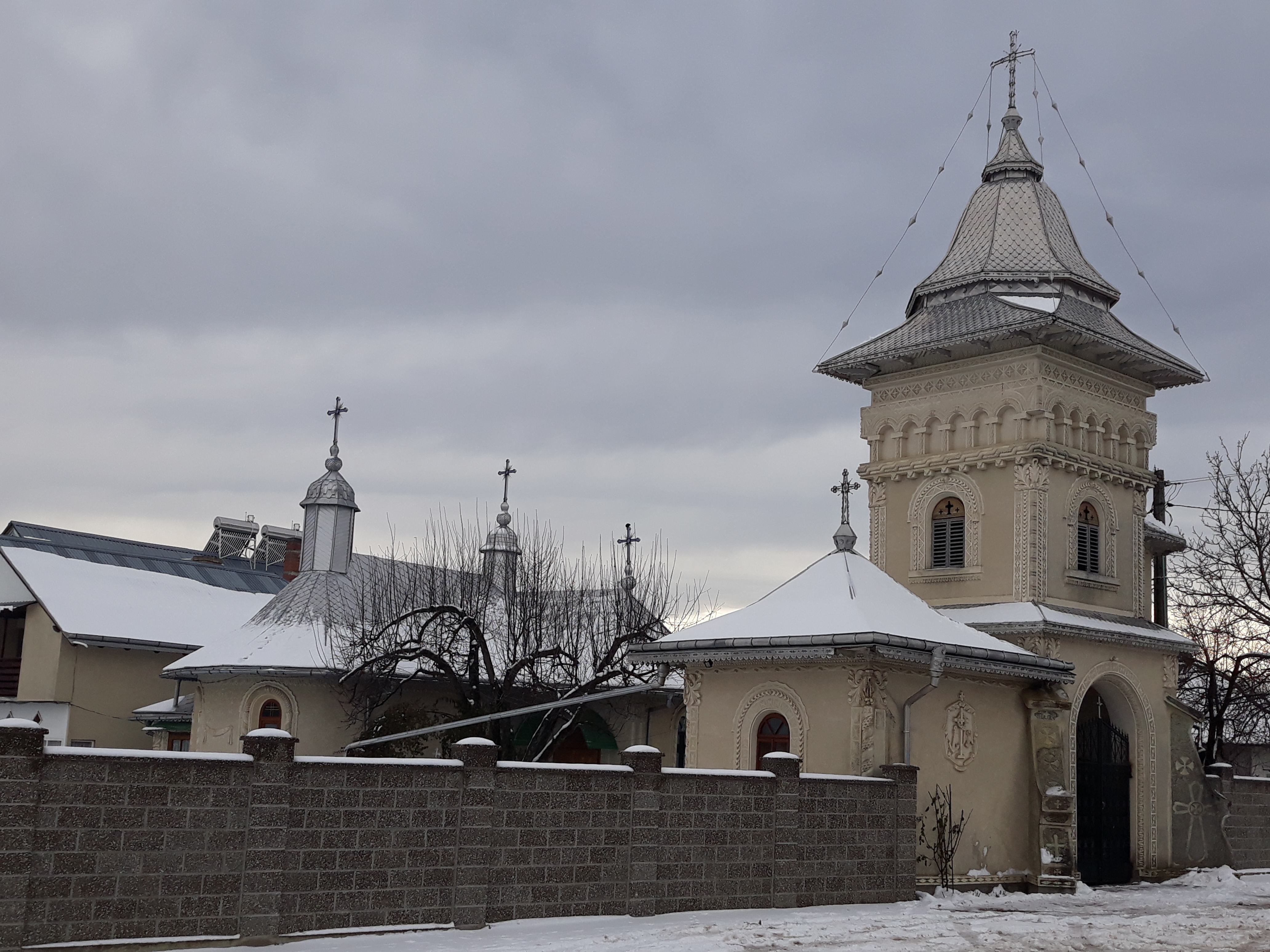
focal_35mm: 27
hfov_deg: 65.3
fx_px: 991
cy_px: 476
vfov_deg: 51.4
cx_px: 635
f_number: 1.7
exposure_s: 1/505
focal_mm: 3.71
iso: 40
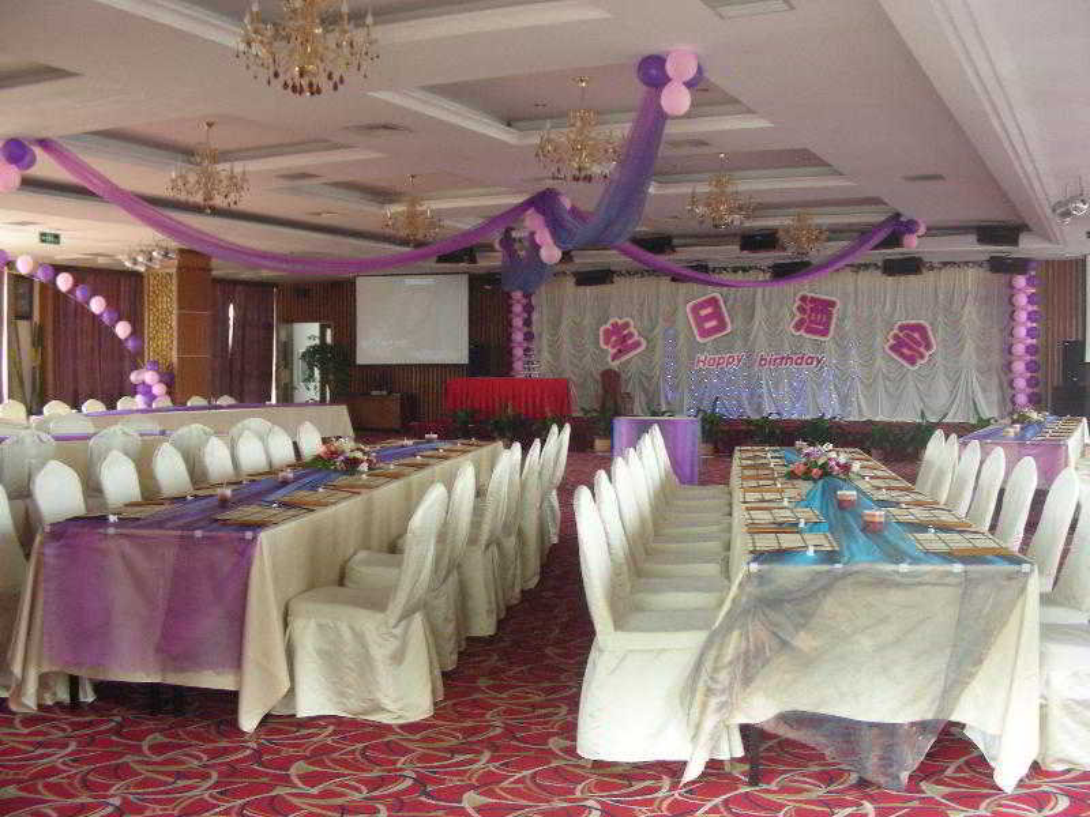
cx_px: 545
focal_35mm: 38
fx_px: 1197
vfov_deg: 37.7
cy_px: 408
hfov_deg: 49.0
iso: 169
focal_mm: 6.3
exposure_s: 1/30
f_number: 3.5
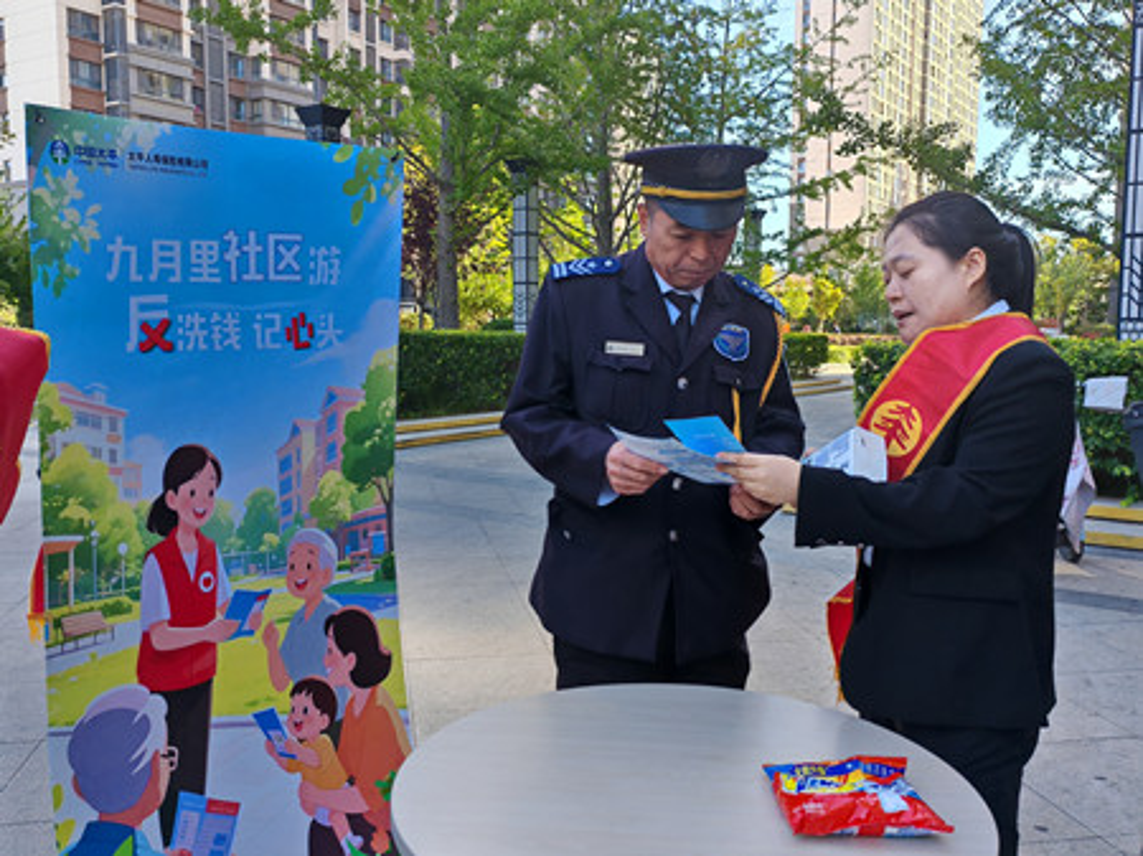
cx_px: 572
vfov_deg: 44.1
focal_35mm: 32
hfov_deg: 56.8
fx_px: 1056
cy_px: 428
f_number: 1.9
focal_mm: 5.52
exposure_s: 1/480
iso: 80
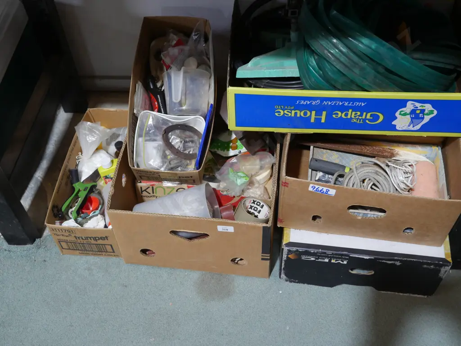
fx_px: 533
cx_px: 230
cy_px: 173
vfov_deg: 36.0
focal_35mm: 40
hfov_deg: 46.8
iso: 640
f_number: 4.4
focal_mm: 20
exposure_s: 1/60
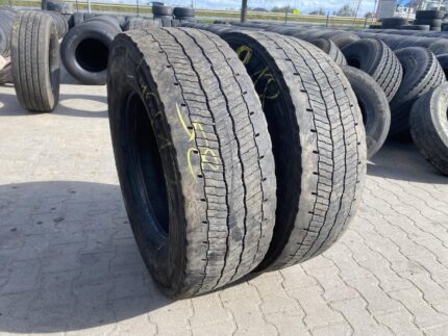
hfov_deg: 67.3
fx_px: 337
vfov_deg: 53.1
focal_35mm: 26
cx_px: 224
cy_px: 168
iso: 32
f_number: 1.8
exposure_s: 1/852
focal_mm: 4.25
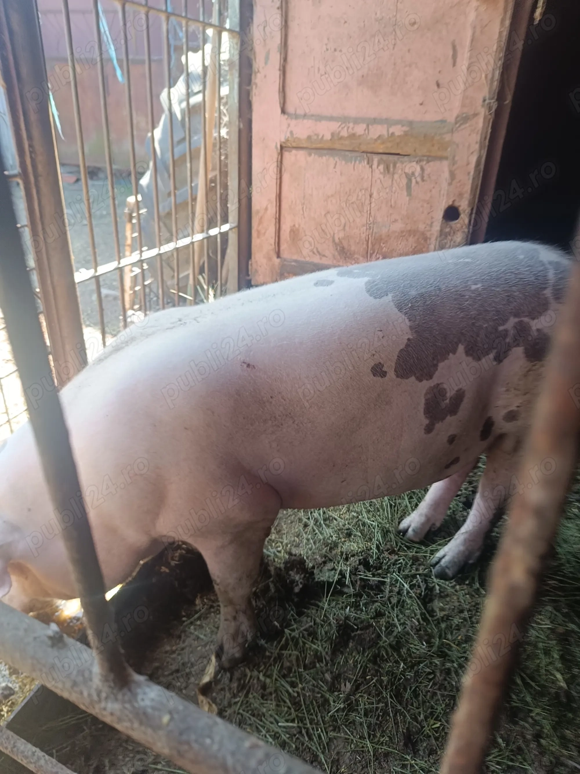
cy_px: 387
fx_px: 536
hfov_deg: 56.8
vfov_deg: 71.6
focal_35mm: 24
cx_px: 290
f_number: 1.88
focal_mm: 5.59
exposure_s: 1/101
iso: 114
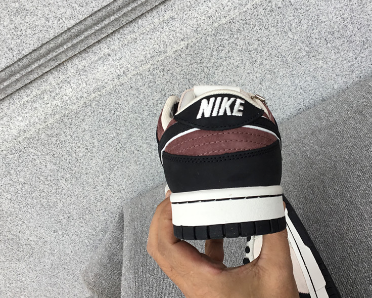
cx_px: 220
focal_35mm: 37
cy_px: 151
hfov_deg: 48.8
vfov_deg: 40.1
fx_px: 407
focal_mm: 3.3
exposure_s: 1/120
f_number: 2.4
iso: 32
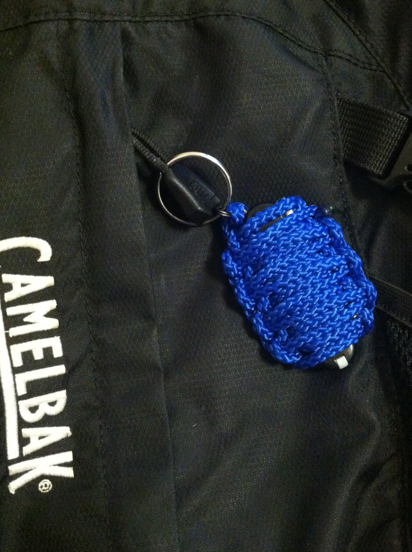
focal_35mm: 38
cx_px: 196
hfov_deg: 37.6
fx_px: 605
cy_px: 264
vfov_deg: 49.0
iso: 1000
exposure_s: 1/15
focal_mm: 3.85
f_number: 2.8
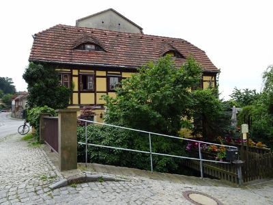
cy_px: 102
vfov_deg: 56.8
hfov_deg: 71.6
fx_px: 189
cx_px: 136
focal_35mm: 24
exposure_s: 1/320
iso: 80
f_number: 3.5
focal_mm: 4.1
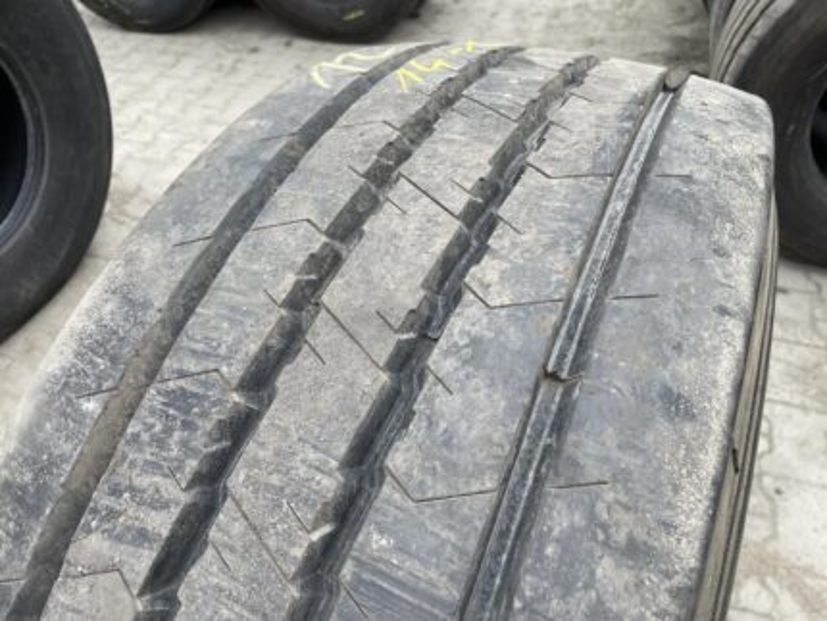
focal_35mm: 26
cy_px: 310
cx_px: 414
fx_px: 622
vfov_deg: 53.1
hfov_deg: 67.3
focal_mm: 4.2
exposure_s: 1/569
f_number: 1.6
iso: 32
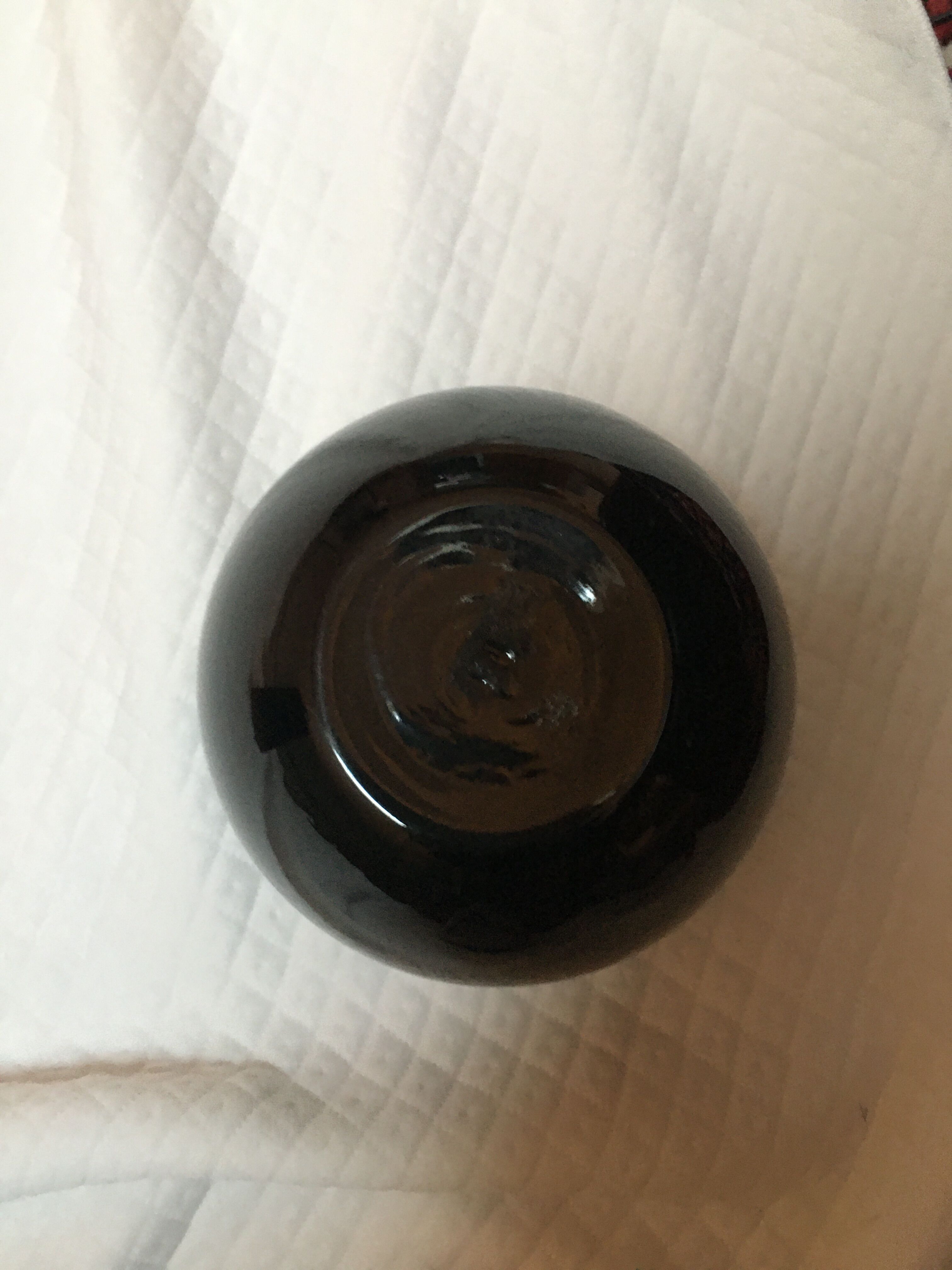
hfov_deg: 48.2
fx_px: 1063
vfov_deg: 61.7
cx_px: 476
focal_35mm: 29
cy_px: 635
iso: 100
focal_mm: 4.15
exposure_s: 1/4
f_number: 2.2
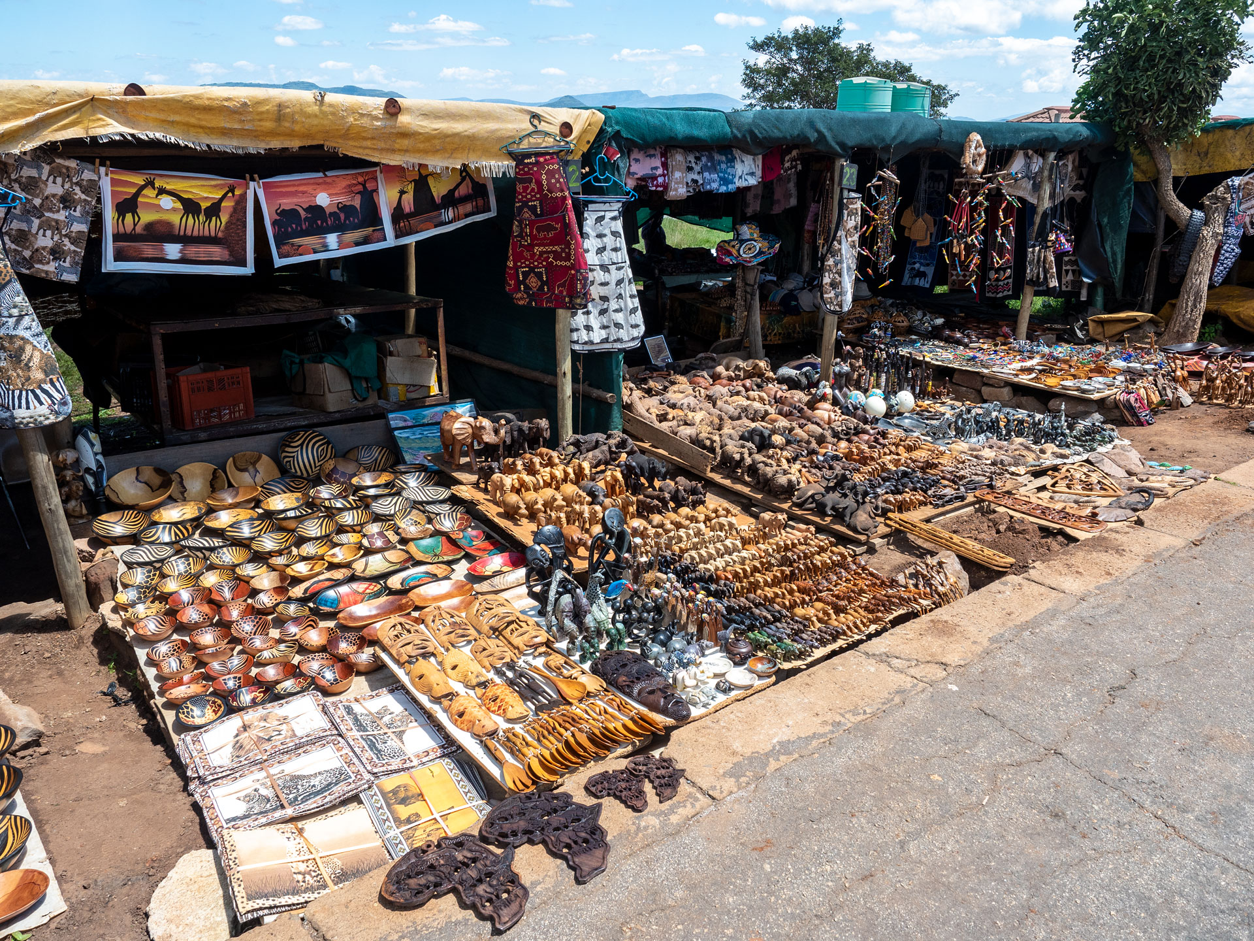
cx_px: 627
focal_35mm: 24
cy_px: 470
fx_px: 869
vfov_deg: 56.8
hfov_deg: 71.6
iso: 200
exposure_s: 1/320
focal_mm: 12
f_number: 5.6
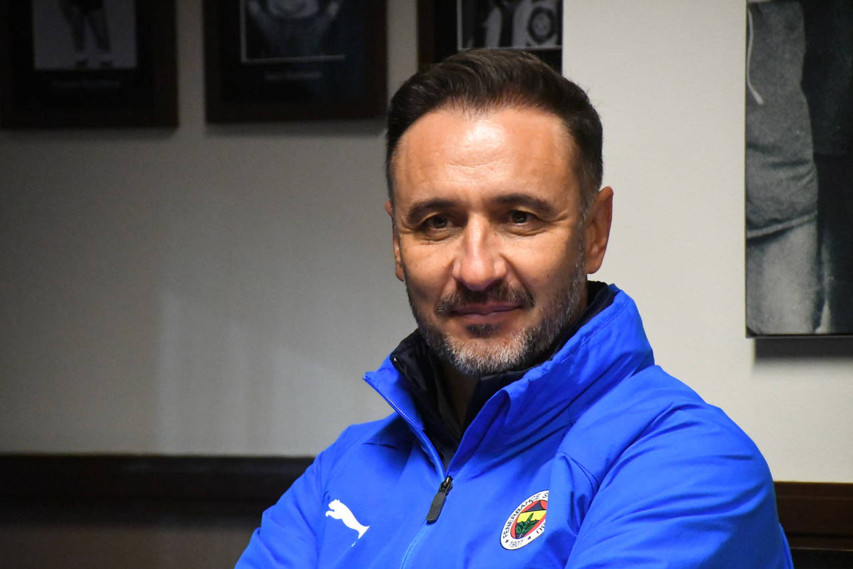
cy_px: 285
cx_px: 428
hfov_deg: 7.4
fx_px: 6598
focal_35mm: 279
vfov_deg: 4.9
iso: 18000
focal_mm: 185
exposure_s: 1/320
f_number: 6.3
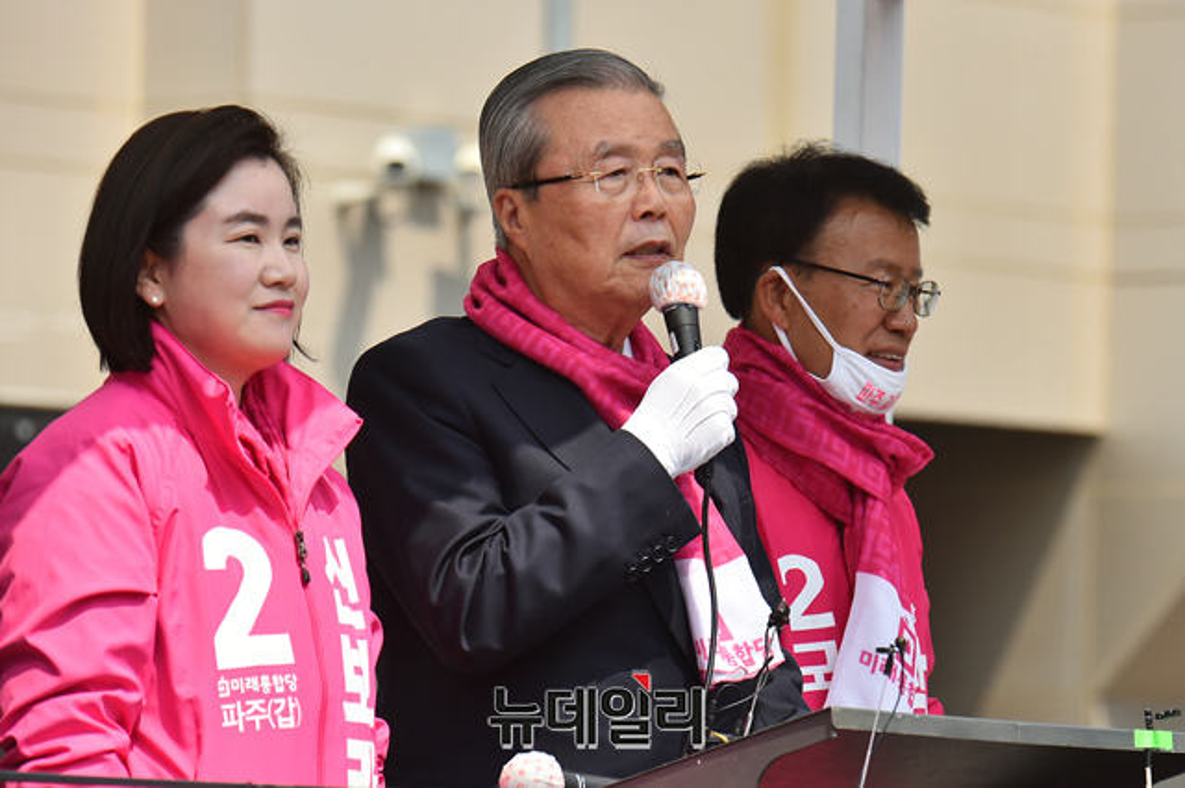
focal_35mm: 250
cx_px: 592
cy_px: 394
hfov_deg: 8.2
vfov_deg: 5.5
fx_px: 8225
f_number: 9
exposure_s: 1/640
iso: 320
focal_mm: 250
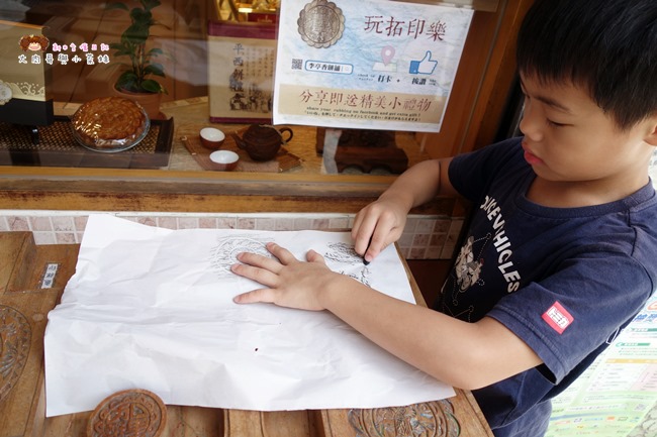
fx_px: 511
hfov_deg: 65.5
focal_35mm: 28
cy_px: 218
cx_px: 328
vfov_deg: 46.4
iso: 125
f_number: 2.8
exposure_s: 1/125
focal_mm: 10.4
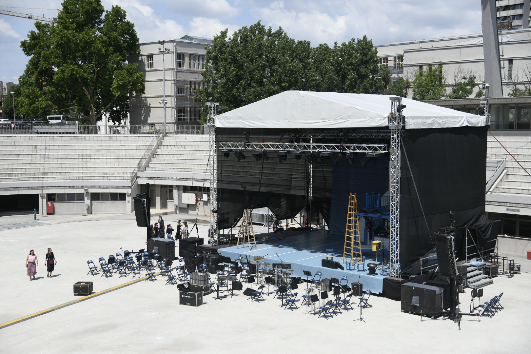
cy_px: 177
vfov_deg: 28.1
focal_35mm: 48
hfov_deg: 41.1
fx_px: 708
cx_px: 266
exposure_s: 1/2500
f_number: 4
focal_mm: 48
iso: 200
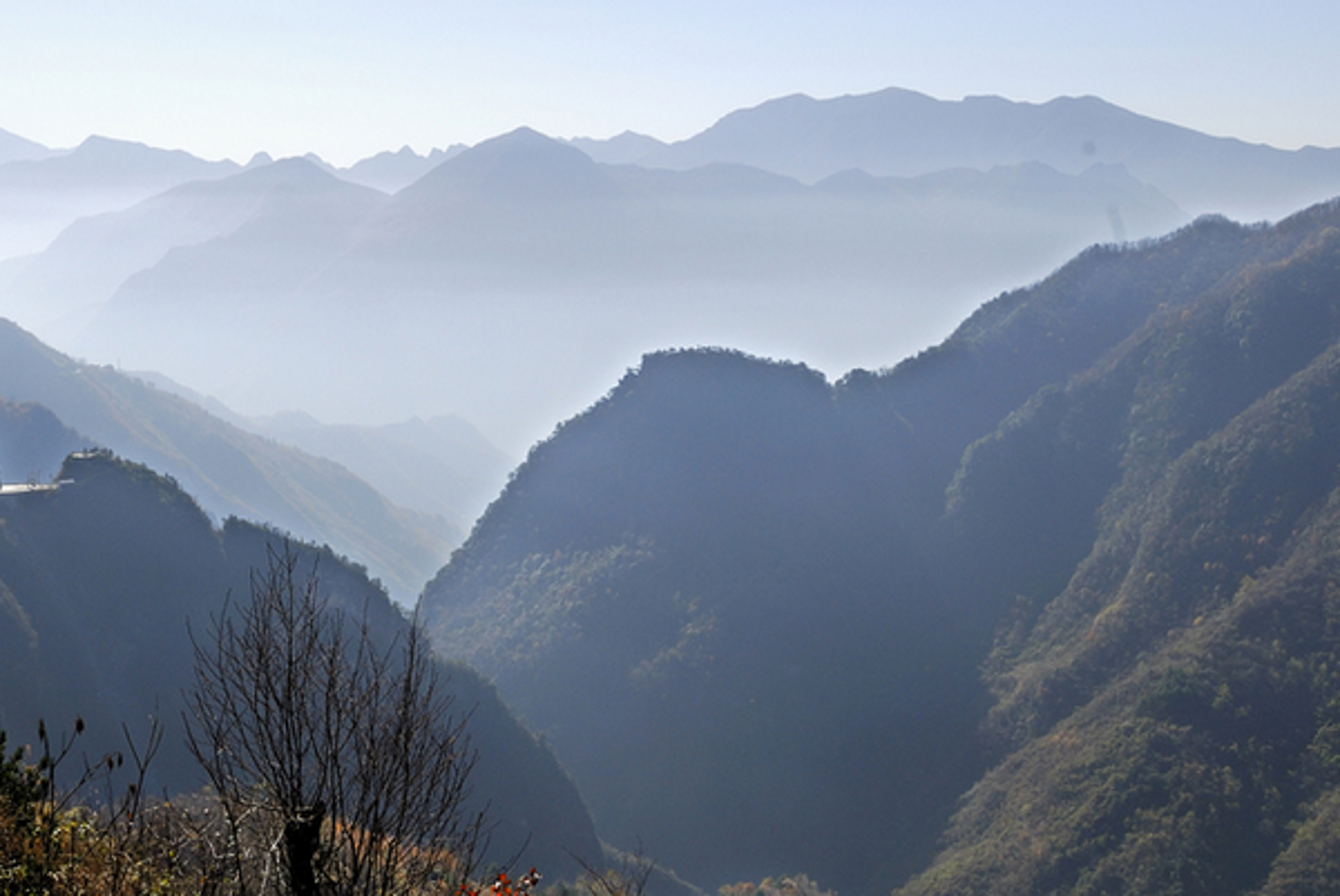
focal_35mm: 54
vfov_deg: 25.1
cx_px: 456
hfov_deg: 36.5
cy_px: 498
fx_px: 2011
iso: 100
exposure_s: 1/80
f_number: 16
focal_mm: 24
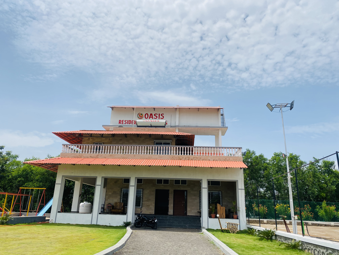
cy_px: 128
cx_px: 170
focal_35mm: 26
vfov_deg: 53.1
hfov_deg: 67.3
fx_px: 255
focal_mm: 4.25
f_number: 1.8
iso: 32
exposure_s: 1/3497
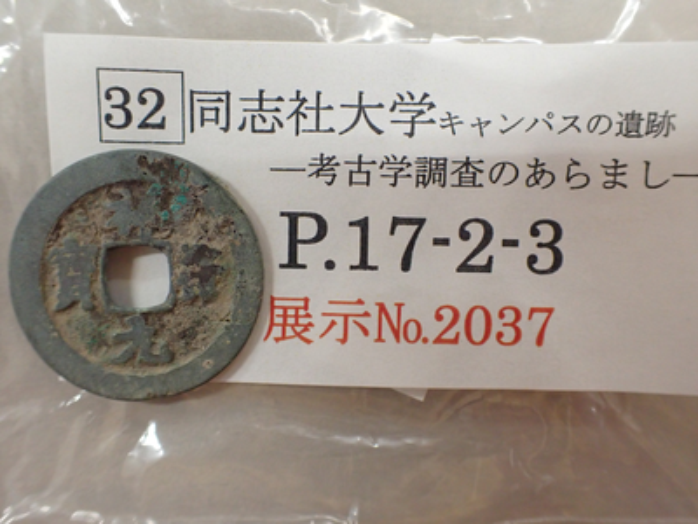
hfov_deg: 60.0
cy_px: 262
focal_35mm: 30
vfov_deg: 46.8
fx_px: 605
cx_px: 349
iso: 800
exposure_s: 1/125
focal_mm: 5.4
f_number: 2.3
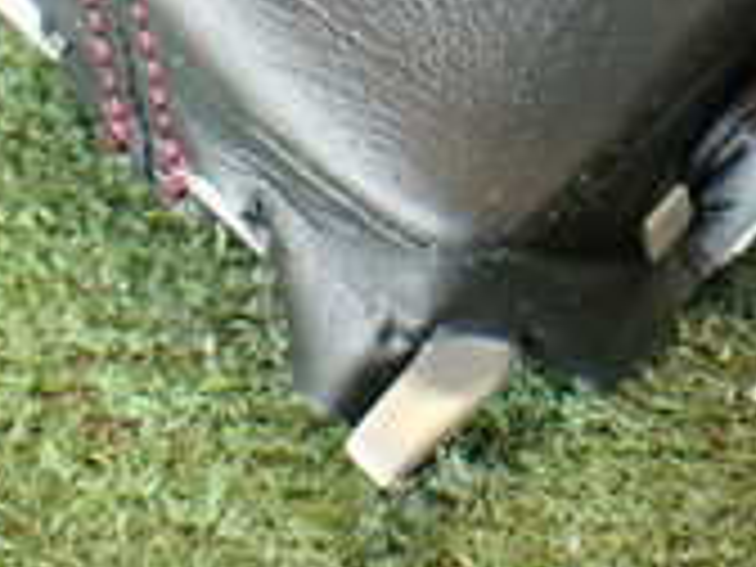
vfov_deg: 12.0
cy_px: -432
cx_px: 634
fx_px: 2490
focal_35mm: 114
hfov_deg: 17.1
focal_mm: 5.79
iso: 500
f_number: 2.4
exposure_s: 1/30
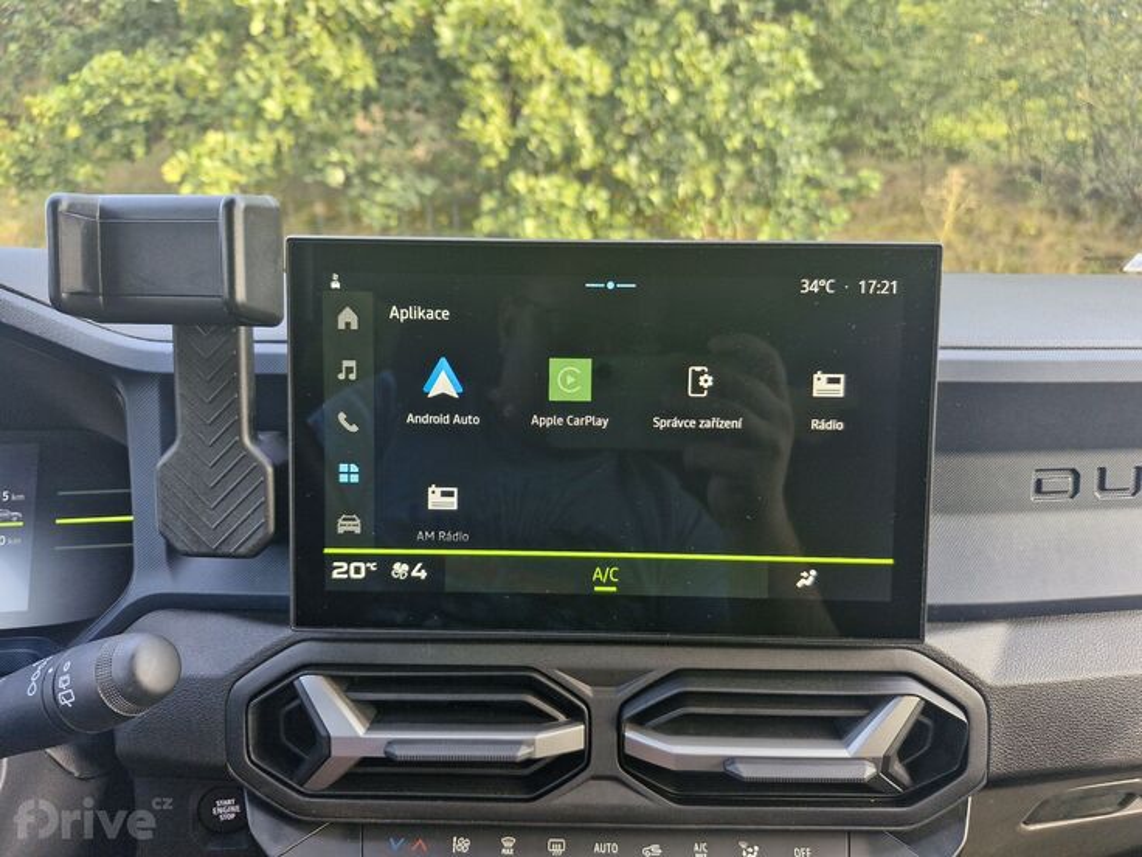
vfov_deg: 58.9
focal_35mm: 23
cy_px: 428
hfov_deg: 73.9
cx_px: 571
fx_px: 759
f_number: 1.8
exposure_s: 1/100
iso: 100
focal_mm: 5.54
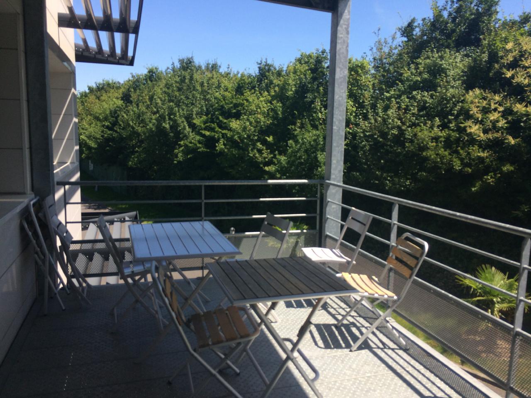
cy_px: 199
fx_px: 445
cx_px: 266
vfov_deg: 48.2
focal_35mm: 29
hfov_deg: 61.7
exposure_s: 1/1140
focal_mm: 4.15
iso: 32
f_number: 2.2
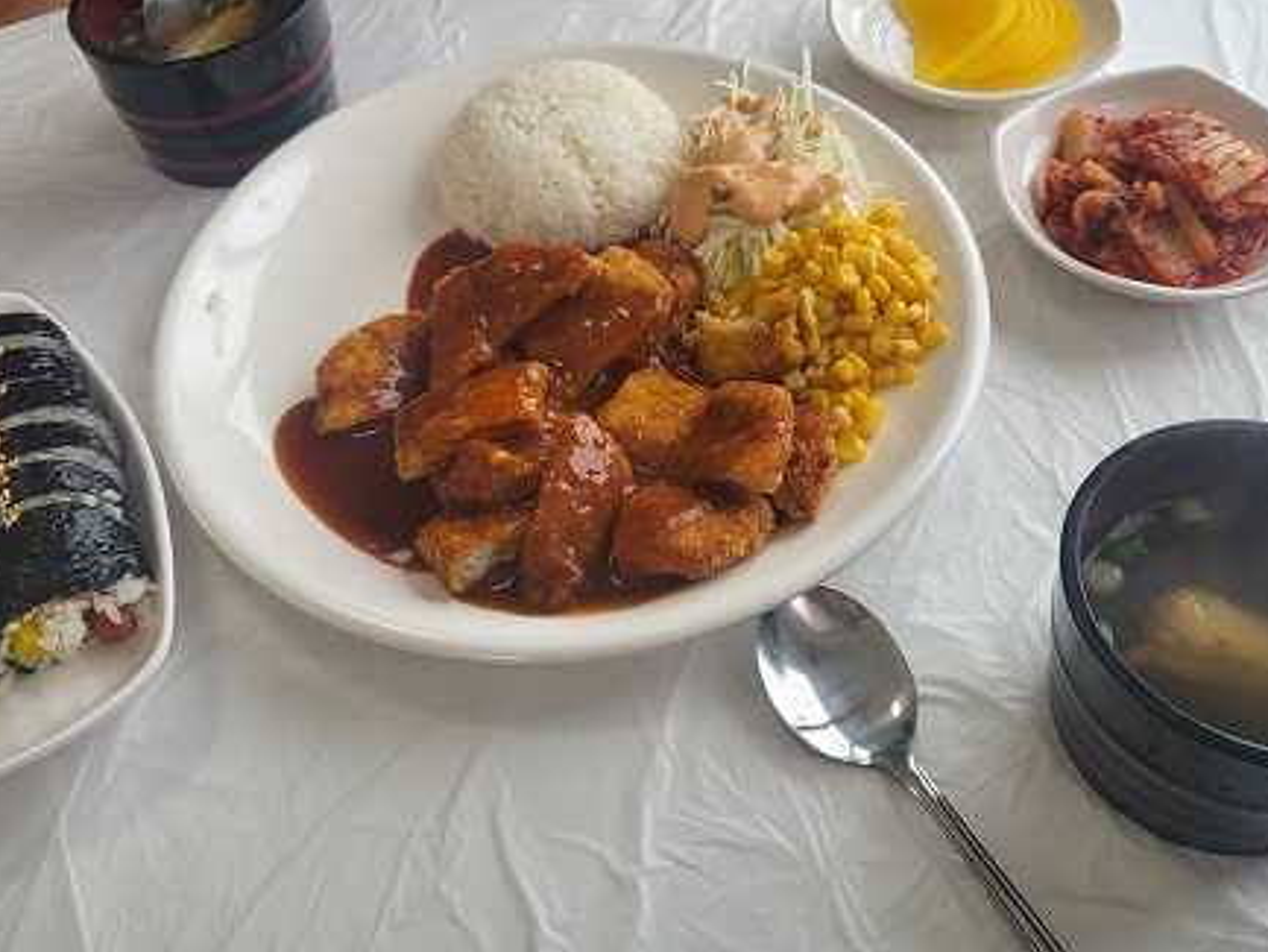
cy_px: 419
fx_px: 1319
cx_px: 621
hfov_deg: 51.3
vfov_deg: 39.6
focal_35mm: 36
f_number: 1.8
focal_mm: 4.25
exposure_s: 1/195
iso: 50
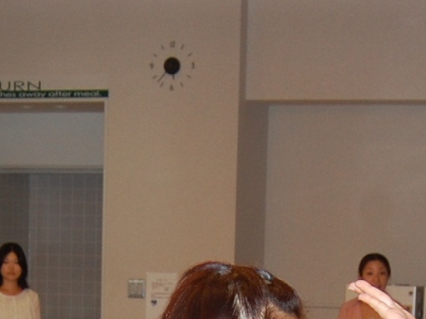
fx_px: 1834
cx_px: 179
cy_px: 536
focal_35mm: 149
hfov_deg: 13.2
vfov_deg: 9.6
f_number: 3.8
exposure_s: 1/60
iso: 400
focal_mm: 22
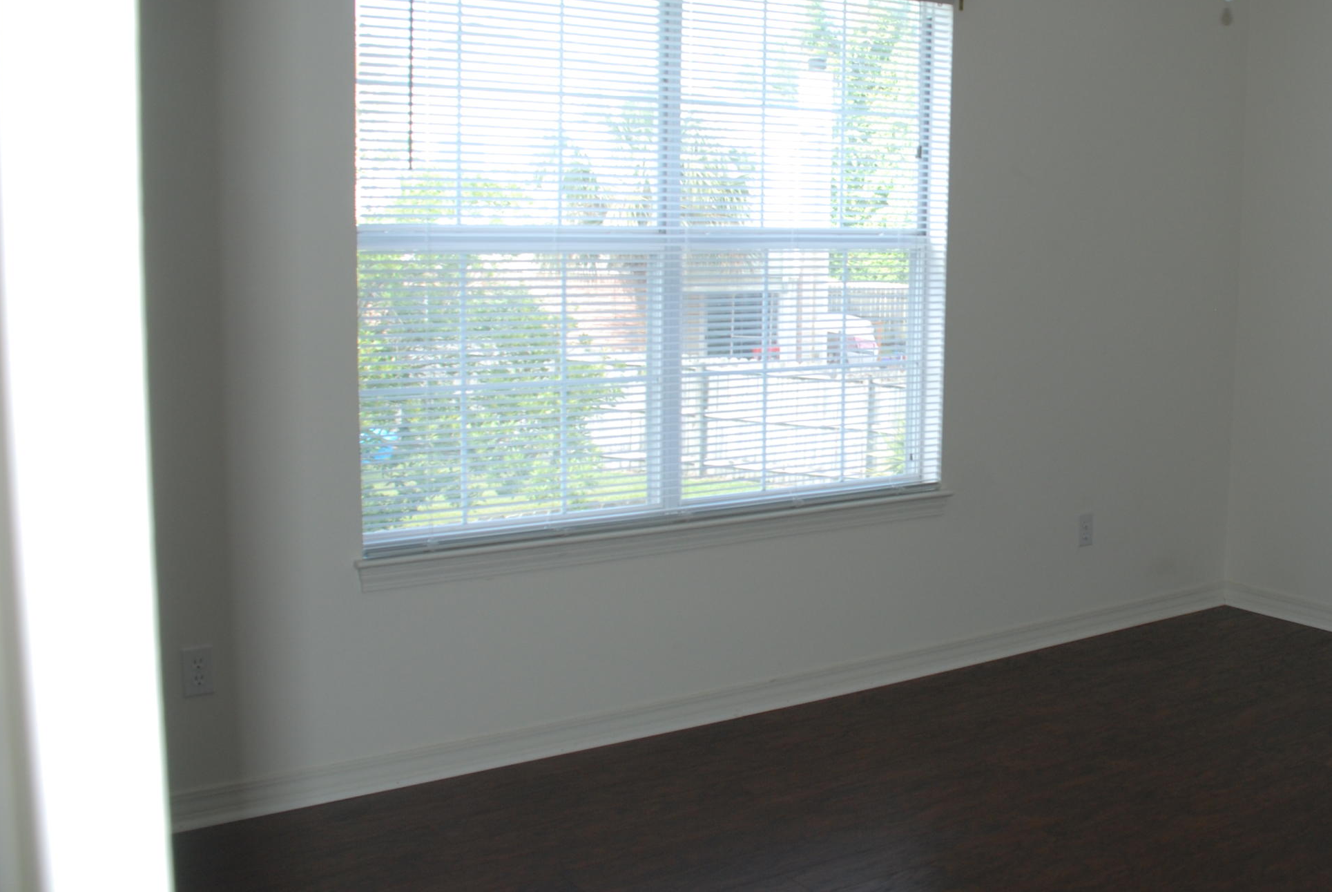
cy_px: 381
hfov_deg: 45.0
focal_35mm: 42
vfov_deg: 31.9
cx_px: 972
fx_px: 1556
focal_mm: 18
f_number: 3.5
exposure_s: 1/100
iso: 200
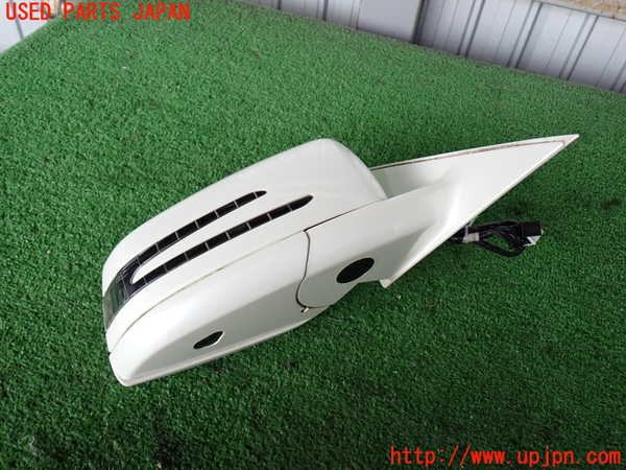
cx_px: 313
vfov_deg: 46.8
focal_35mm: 30
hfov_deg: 60.0
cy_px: 235
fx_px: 543
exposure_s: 1/60
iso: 100
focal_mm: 5.4
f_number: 2.3
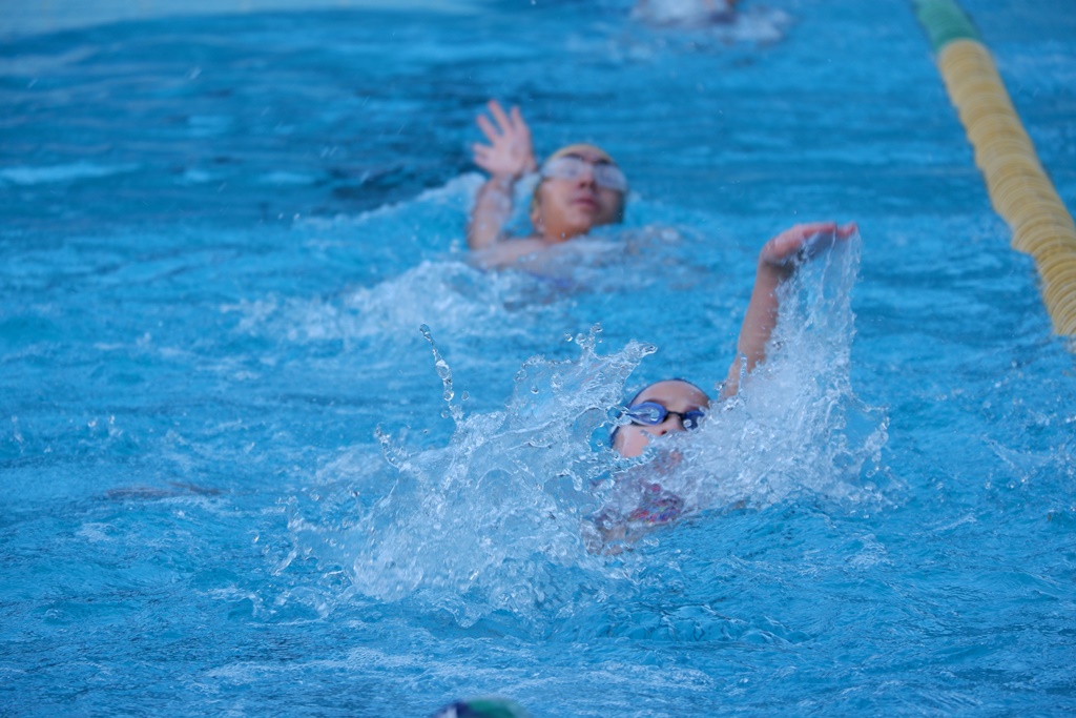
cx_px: 538
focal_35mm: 345
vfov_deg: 4.0
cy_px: 359
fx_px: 10312
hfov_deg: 6.0
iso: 500
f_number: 6.7
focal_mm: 230
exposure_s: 1/280
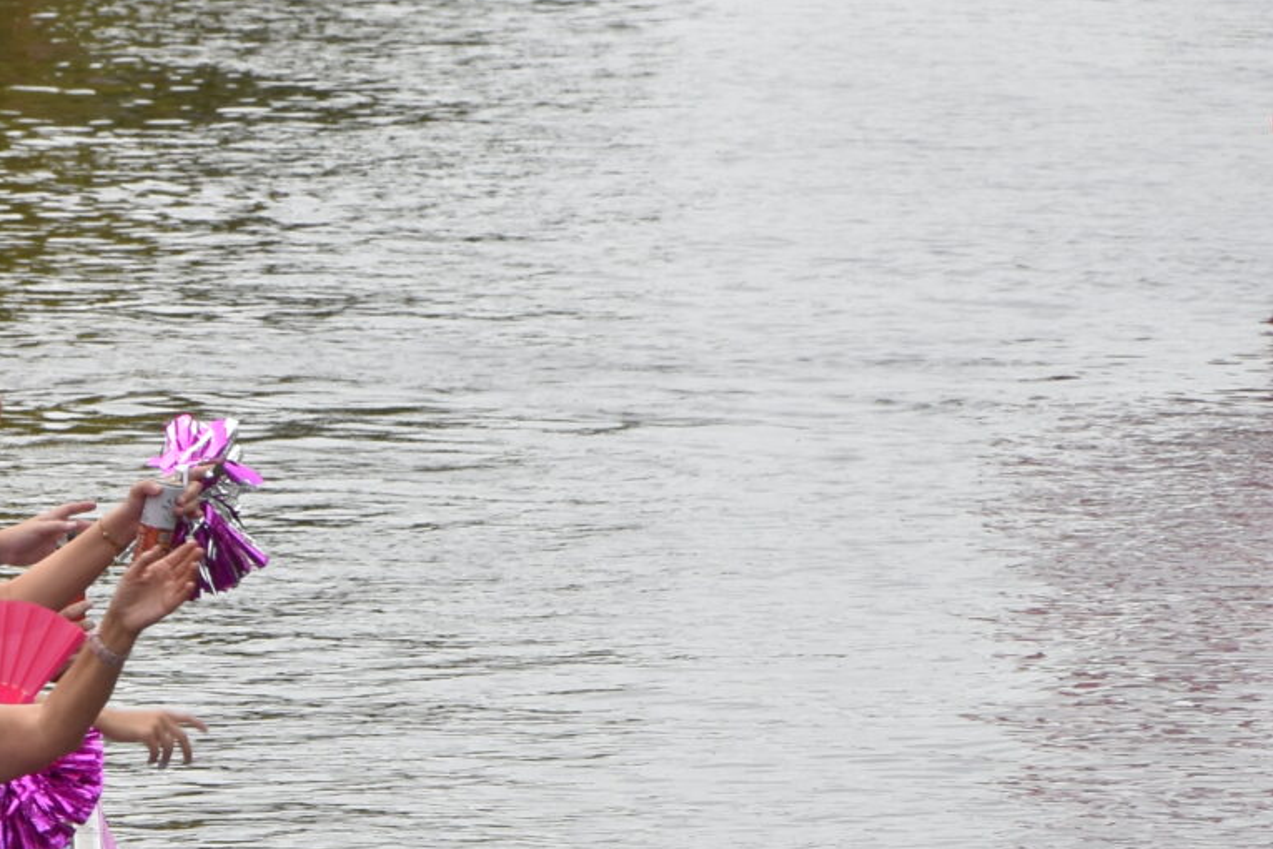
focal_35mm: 462
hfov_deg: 4.4
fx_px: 16336
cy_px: 837
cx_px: -802
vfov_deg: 3.0
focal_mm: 92
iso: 200
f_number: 8
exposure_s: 1/250
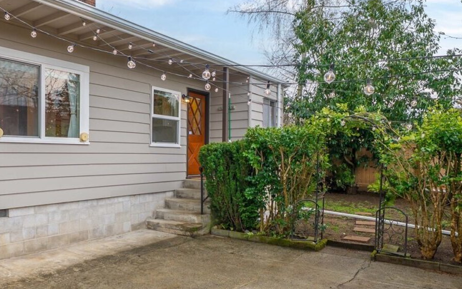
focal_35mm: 27
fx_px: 340
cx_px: 185
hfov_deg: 67.7
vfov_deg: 45.9
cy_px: 166
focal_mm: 14
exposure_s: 1/40
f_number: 7.1
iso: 80
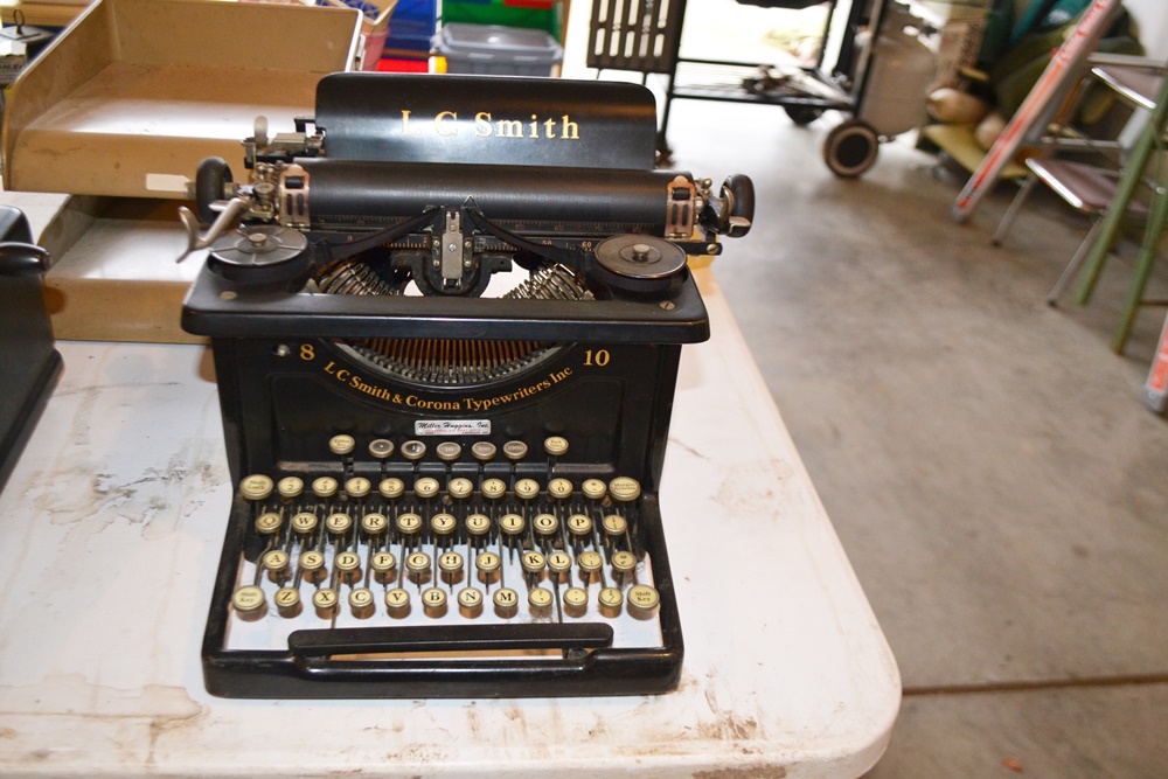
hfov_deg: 61.9
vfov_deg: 43.6
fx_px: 973
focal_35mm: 30
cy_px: 390
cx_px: 584
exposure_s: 1/60
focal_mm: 20
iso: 640
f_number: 3.8
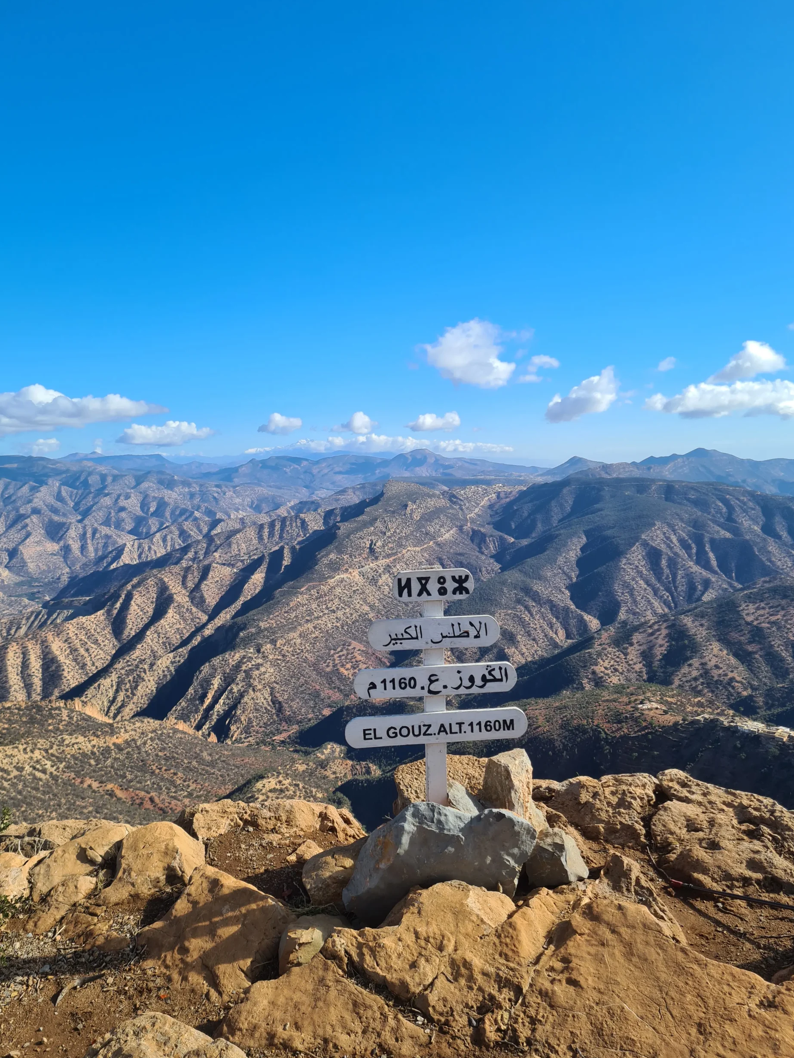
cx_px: 402
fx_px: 826
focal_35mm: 27
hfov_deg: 51.4
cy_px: 529
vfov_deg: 65.3
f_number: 1.8
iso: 50
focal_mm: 5.4
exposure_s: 1/2360
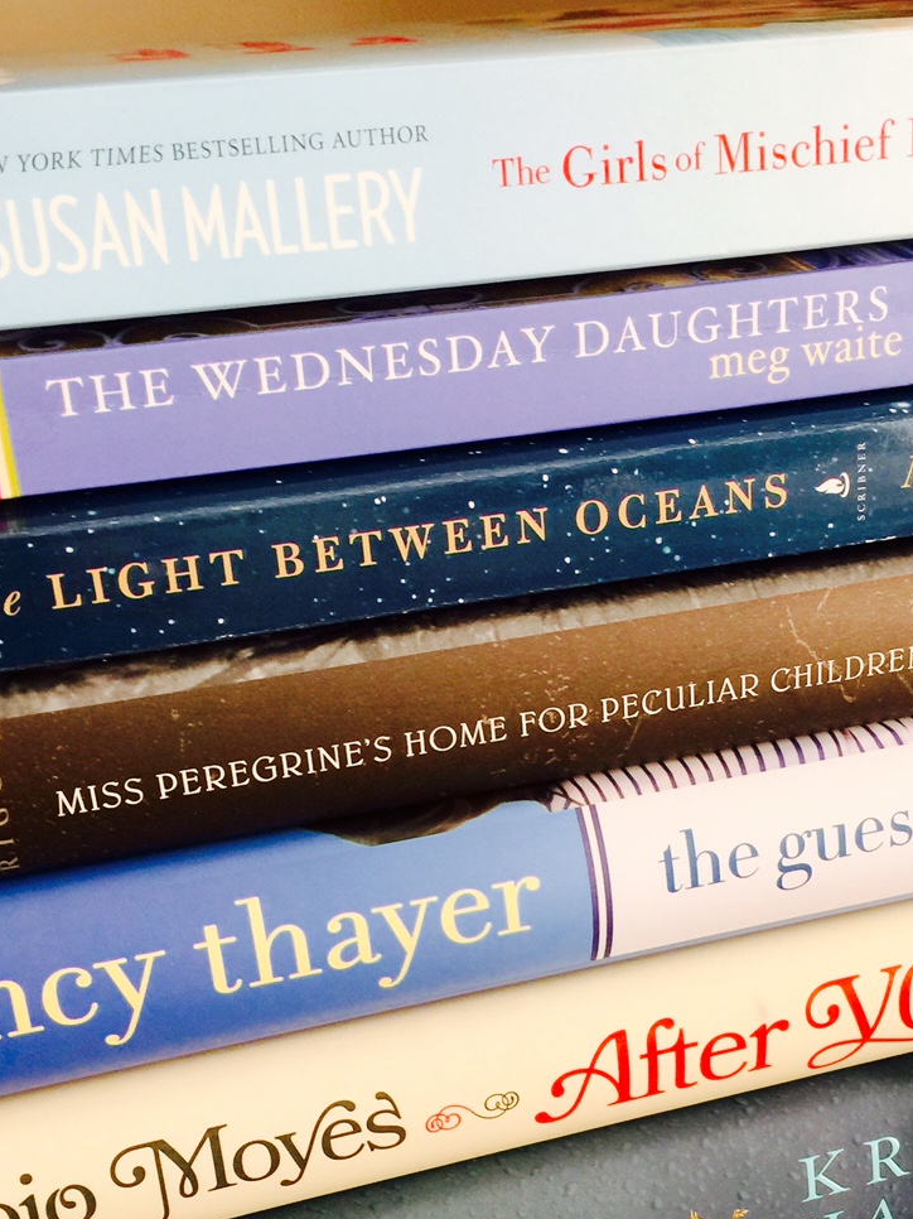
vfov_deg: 38.2
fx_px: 1724
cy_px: 868
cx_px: 531
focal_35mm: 49
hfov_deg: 29.6
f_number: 2.2
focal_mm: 4.15
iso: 40
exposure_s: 1/15
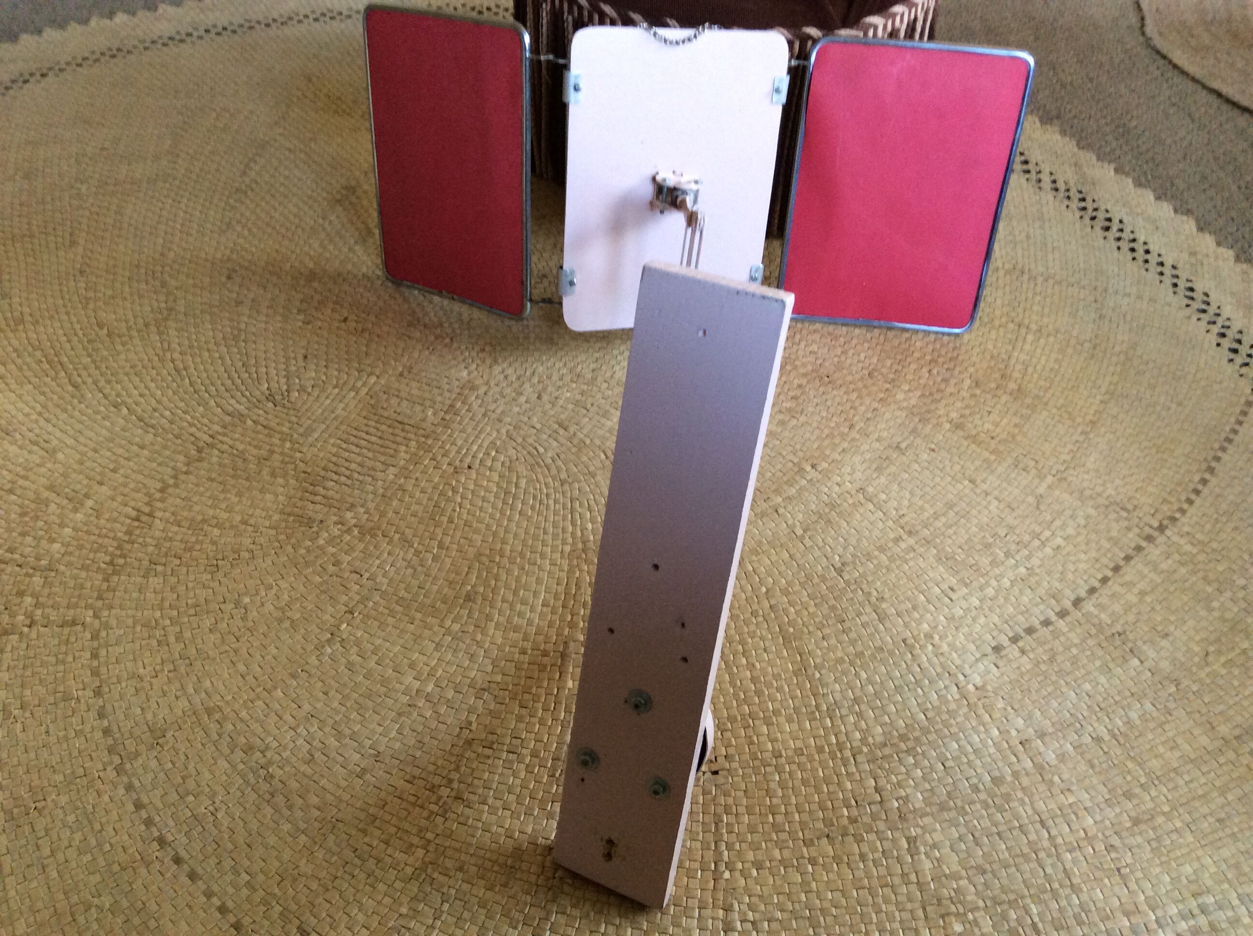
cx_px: 626
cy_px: 468
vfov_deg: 44.1
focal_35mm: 32
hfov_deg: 56.9
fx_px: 1157
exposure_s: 1/25
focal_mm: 3.3
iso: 125
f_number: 2.4
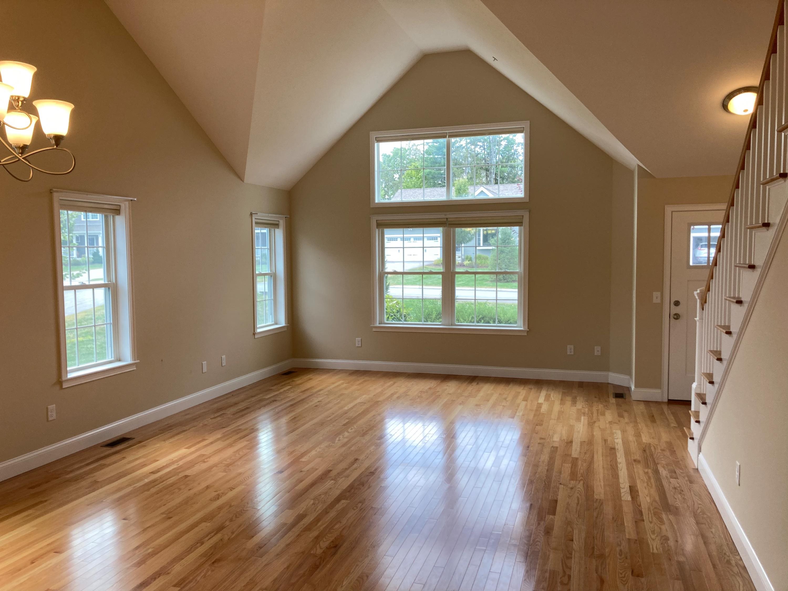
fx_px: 637
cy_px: 296
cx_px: 394
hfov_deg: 63.4
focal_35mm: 28
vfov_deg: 49.7
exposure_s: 1/120
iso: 32
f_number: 1.8
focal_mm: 3.99
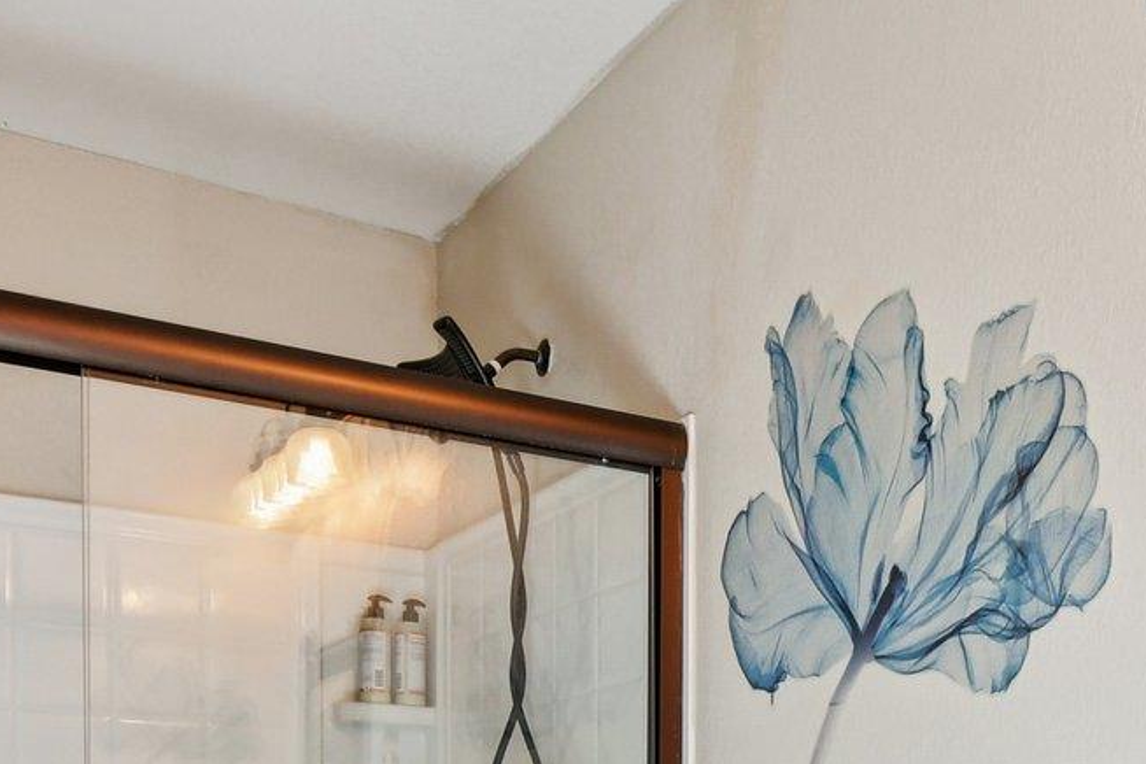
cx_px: 878
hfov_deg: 40.6
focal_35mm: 47
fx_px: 1496
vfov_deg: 26.1
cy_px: 874
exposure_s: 1/15
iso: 400
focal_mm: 10
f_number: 8
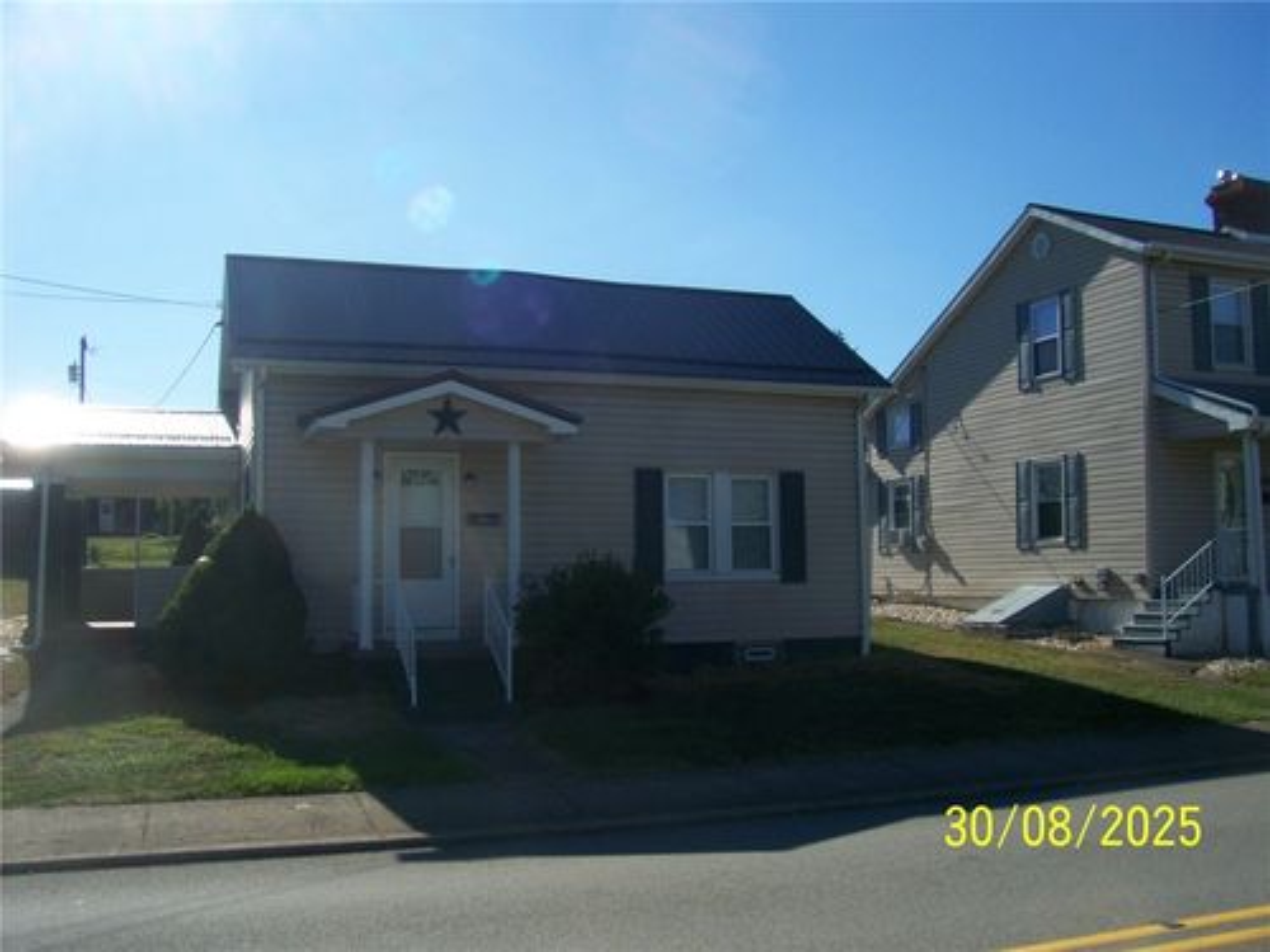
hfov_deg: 54.0
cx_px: 635
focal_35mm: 34
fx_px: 1247
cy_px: 476
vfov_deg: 41.8
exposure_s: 1/640
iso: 80
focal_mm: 5.6
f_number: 5.1
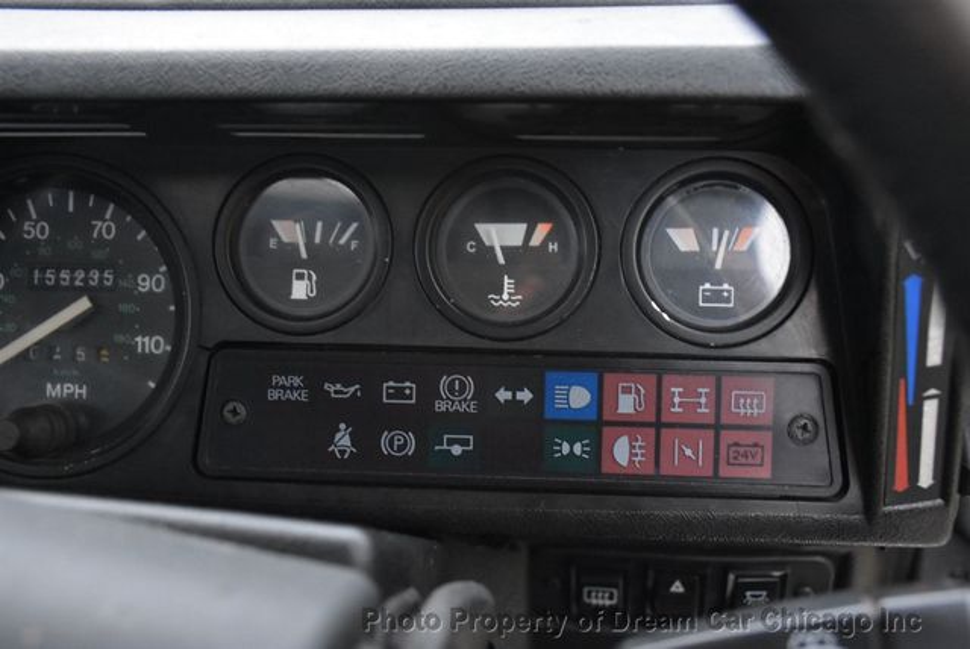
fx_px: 1052
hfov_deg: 49.5
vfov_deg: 34.3
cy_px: 324
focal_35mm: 39
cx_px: 485
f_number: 3.8
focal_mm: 26
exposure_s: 1/60
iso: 4000
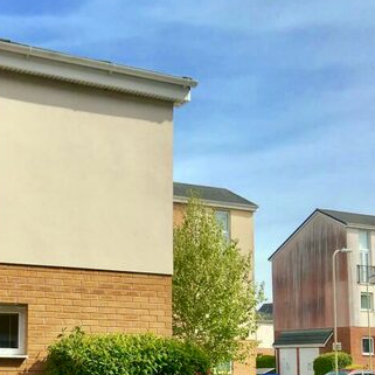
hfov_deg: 30.6
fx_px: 662
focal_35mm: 54
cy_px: 297
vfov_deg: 30.9
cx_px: 58
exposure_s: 1/2817
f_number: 1.8
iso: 20
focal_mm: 3.99
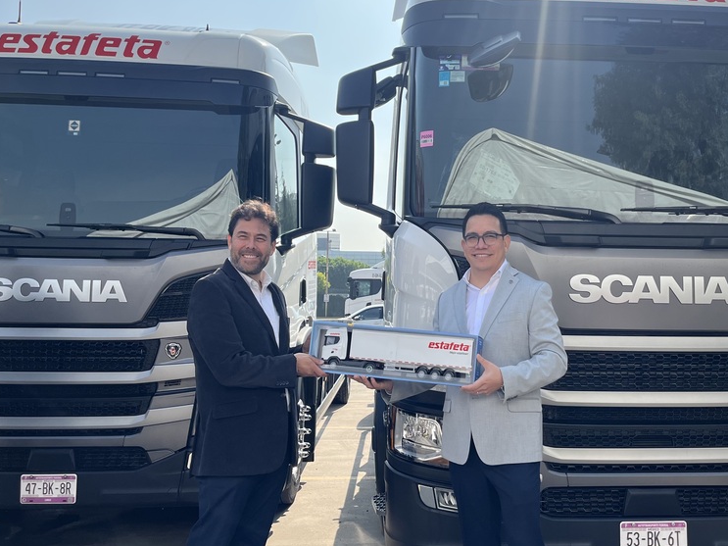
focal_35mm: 28
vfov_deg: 49.7
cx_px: 354
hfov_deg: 63.4
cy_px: 257
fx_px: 589
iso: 50
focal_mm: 5.1
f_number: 1.6
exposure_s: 1/1957
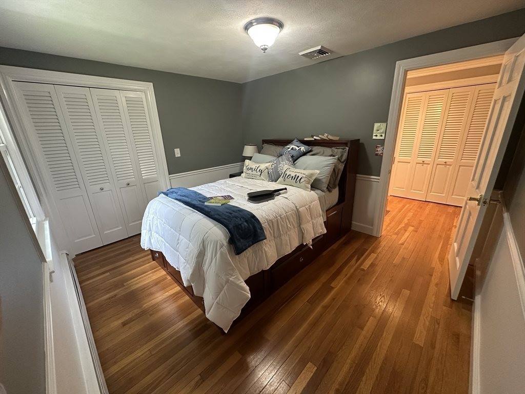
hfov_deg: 102.1
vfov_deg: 85.7
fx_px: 212
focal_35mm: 14
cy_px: 197
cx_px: 262
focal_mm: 2.22
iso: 320
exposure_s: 1/60
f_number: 2.2
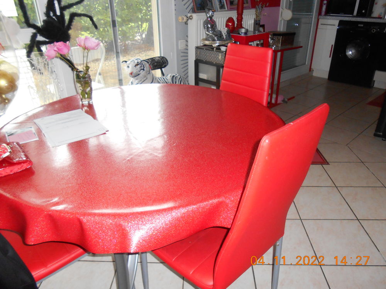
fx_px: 290
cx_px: 193
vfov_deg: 53.1
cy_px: 144
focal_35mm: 26
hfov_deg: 67.3
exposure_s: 1/25
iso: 250
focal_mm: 4.6
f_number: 3.5
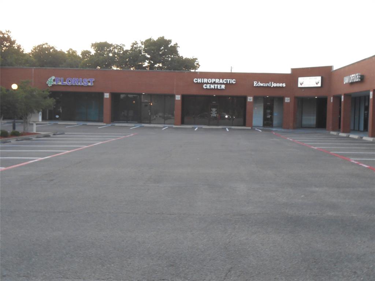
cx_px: 188
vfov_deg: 32.9
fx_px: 477
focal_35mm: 44
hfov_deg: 42.9
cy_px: 140
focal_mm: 7.8
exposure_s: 1/30
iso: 200
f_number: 4.5
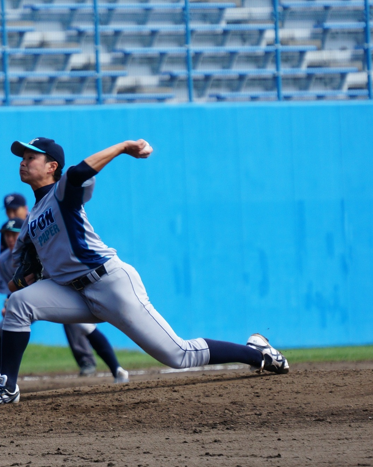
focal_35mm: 483
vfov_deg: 4.0
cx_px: 72
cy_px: 234
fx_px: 6666
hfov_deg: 3.2
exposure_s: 1/800
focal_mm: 228
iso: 250
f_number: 5.6
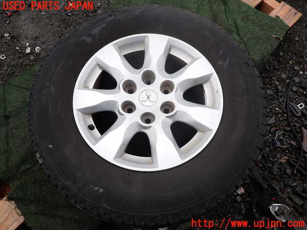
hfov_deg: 69.4
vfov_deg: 54.9
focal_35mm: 25
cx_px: 154
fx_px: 222
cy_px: 115
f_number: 2.8
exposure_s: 1/400
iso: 100
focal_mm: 4.5
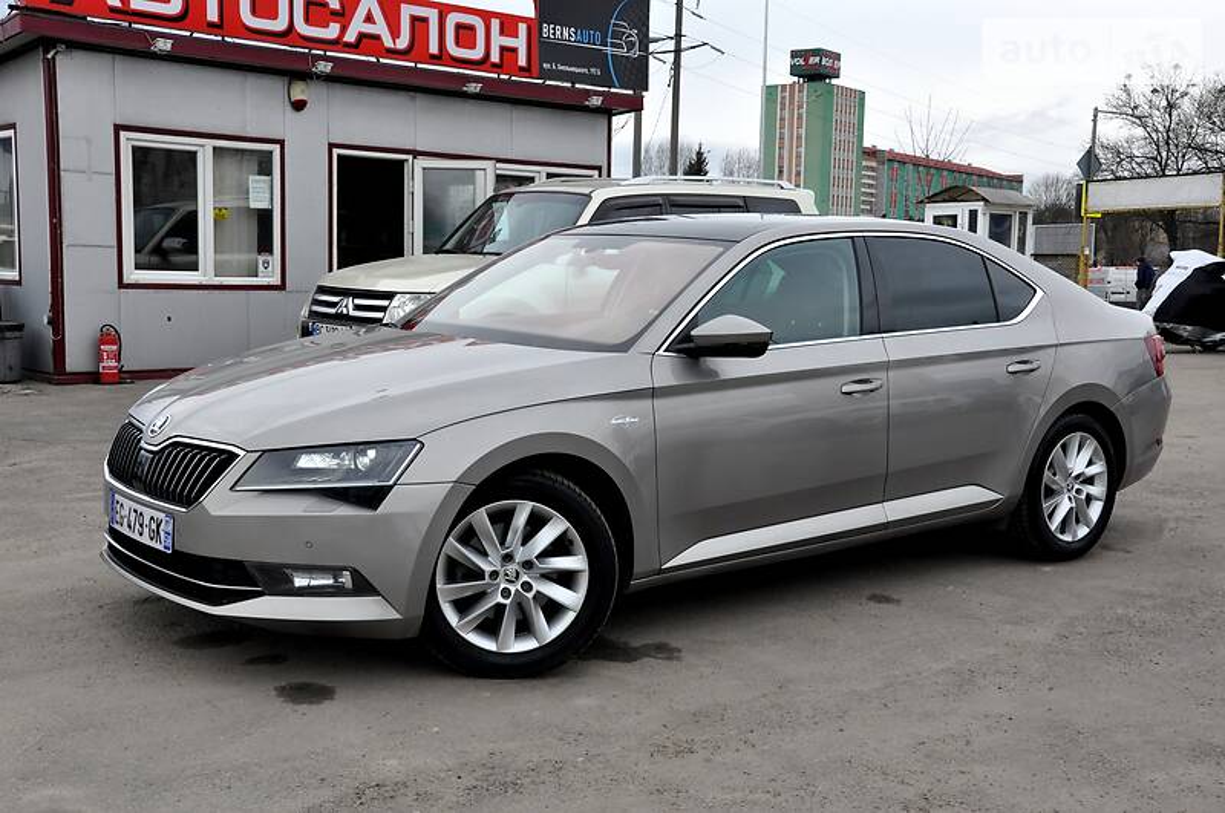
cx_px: 612
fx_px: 1427
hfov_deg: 46.5
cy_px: 406
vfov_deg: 31.8
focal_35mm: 42
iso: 800
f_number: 11
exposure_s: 1/500
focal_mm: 28
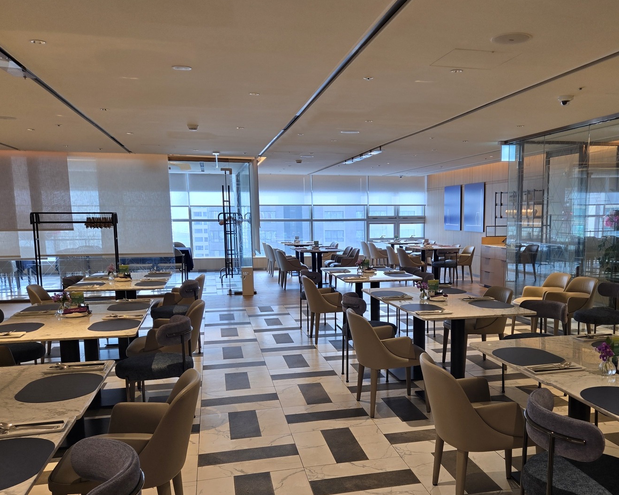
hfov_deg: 52.1
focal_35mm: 34
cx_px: 398
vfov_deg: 43.1
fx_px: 623
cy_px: 305
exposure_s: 1/120
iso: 50
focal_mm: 5.4
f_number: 1.8
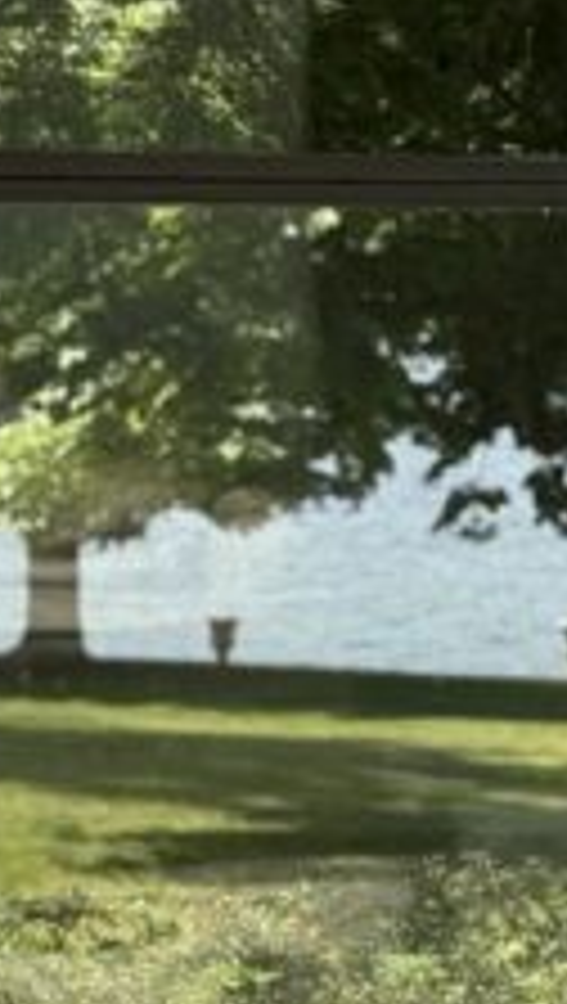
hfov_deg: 6.7
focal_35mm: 178
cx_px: 850
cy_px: 801
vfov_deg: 12.0
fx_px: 4741
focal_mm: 6.76
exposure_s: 1/1203
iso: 64
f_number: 1.78
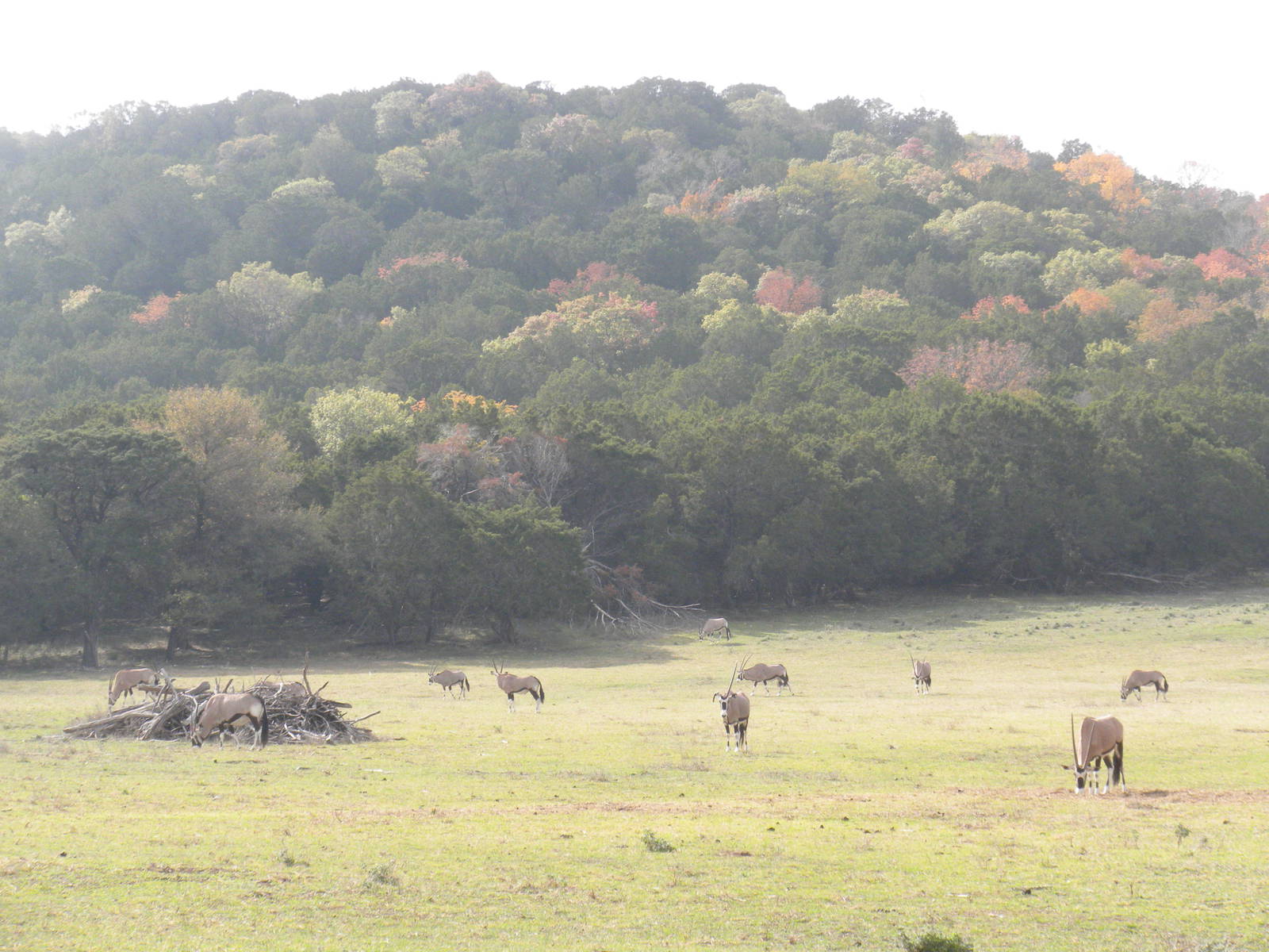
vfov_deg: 12.5
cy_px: 476
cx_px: 634
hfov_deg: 16.6
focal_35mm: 119
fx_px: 4362
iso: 157
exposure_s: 1/524
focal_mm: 21
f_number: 5.1
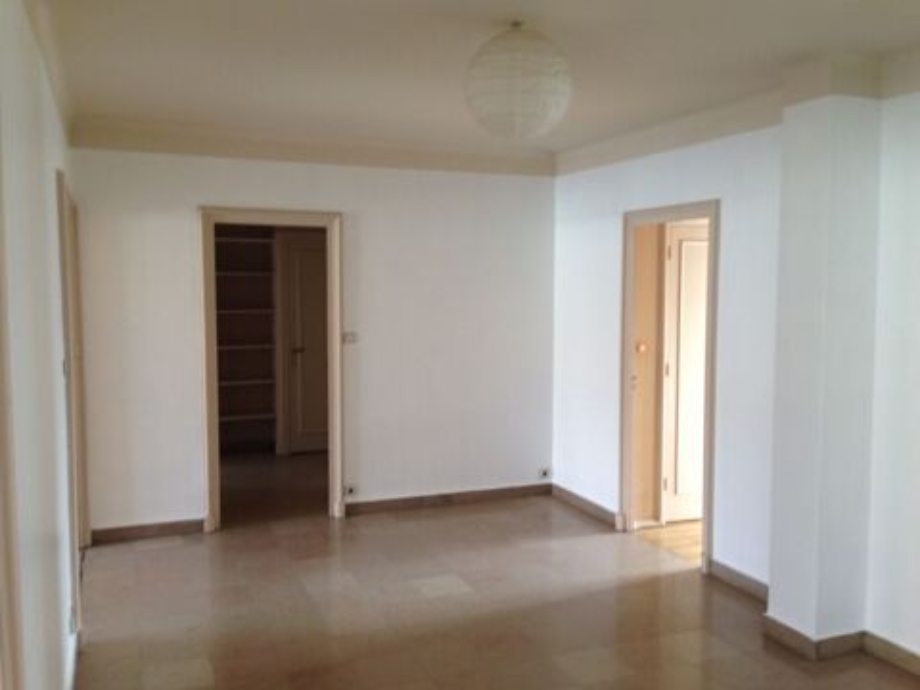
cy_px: 345
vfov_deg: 42.9
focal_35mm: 33
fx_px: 877
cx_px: 460
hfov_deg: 55.4
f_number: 2.4
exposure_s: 1/20
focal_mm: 4.12
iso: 50
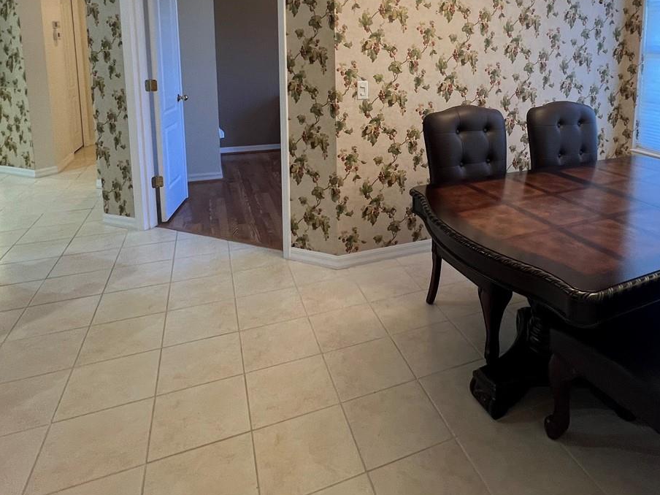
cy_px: 113
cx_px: 431
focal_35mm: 23
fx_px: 439
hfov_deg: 72.1
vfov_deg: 55.5
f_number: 1.8
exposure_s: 1/60
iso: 125
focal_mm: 1.57
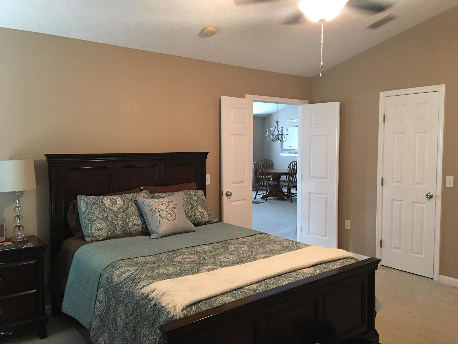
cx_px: 229
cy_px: 172
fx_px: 384
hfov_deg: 61.7
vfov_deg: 48.2
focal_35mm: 29
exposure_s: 1/4
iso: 50
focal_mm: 4.15
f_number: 2.2
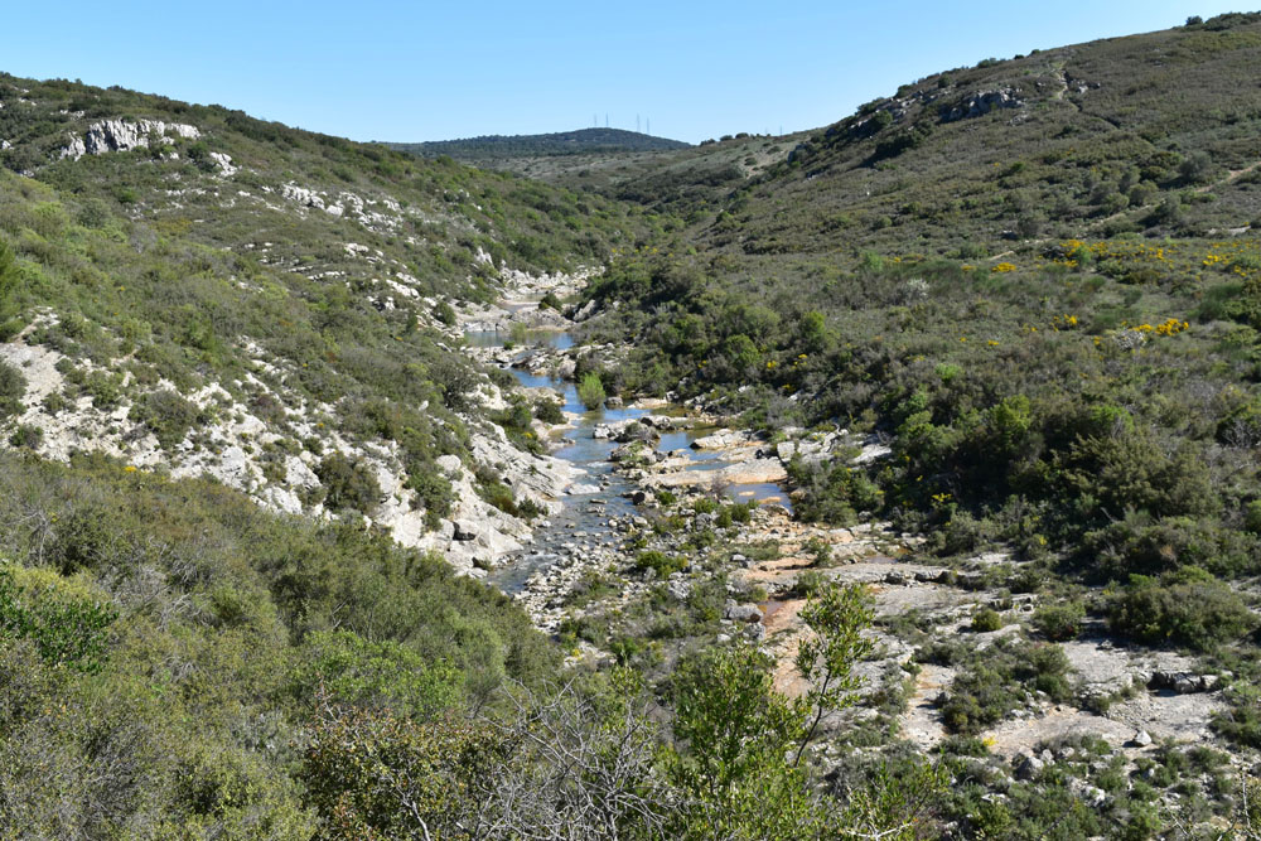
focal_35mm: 44
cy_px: 420
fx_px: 1524
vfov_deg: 30.9
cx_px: 630
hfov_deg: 45.0
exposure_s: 1/500
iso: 400
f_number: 11
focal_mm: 29
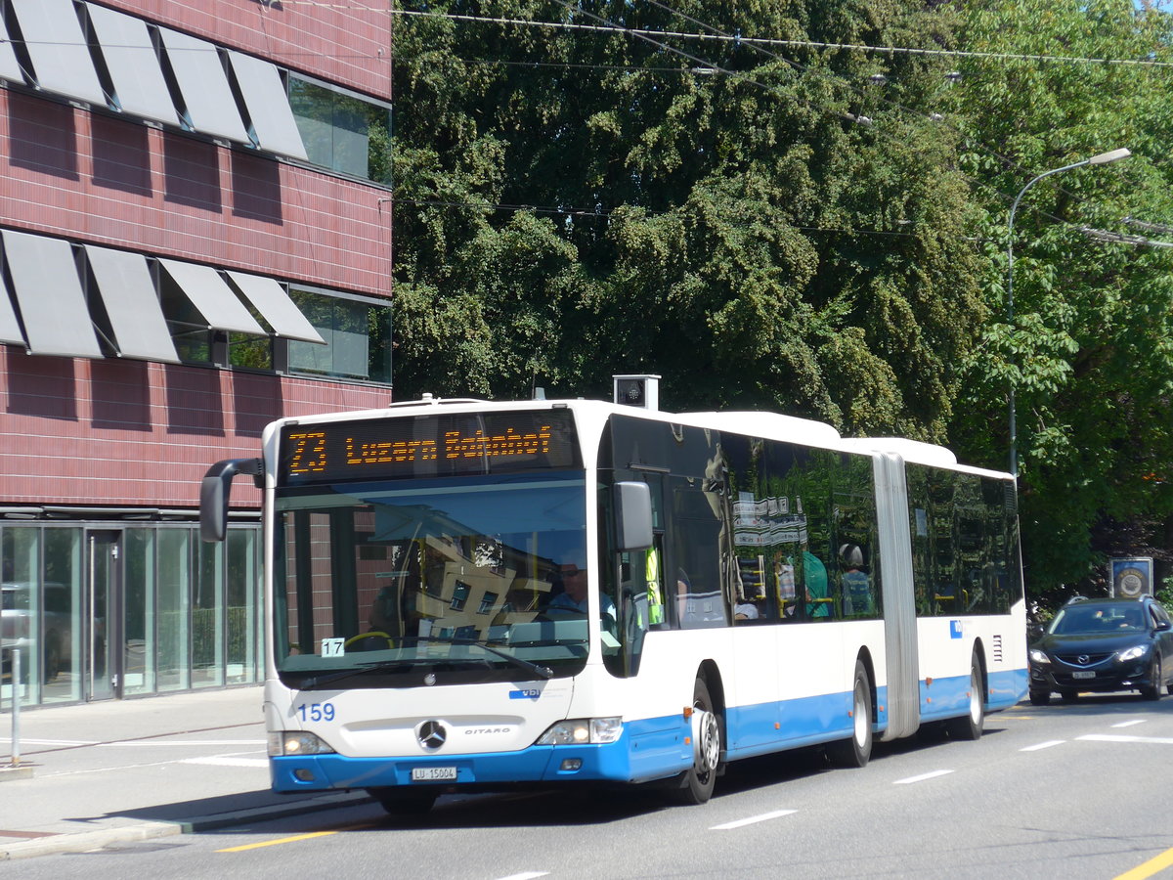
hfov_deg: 16.8
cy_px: 440
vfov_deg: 12.7
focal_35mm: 117
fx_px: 3965
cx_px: 586
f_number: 5
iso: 80
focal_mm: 22.9
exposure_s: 1/250
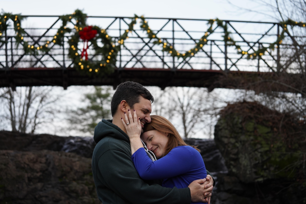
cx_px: 153
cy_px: 102
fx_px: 654
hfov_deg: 26.3
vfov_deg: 17.7
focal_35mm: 77
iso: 500
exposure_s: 1/80
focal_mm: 77
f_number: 4.5
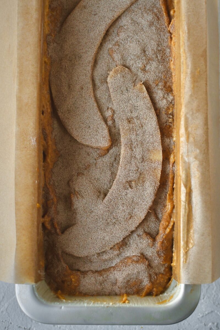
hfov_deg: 26.0
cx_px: 110
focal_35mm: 52
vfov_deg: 38.2
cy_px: 165
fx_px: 477
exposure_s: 1/200
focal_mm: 35
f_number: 4.5
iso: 800
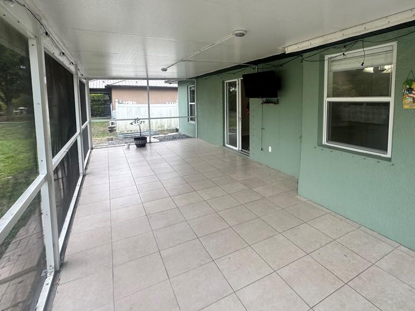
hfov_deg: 84.0
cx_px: 241
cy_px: 119
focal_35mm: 19
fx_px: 228
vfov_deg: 67.7
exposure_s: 1/99
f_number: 2.2
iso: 40
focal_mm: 2.22
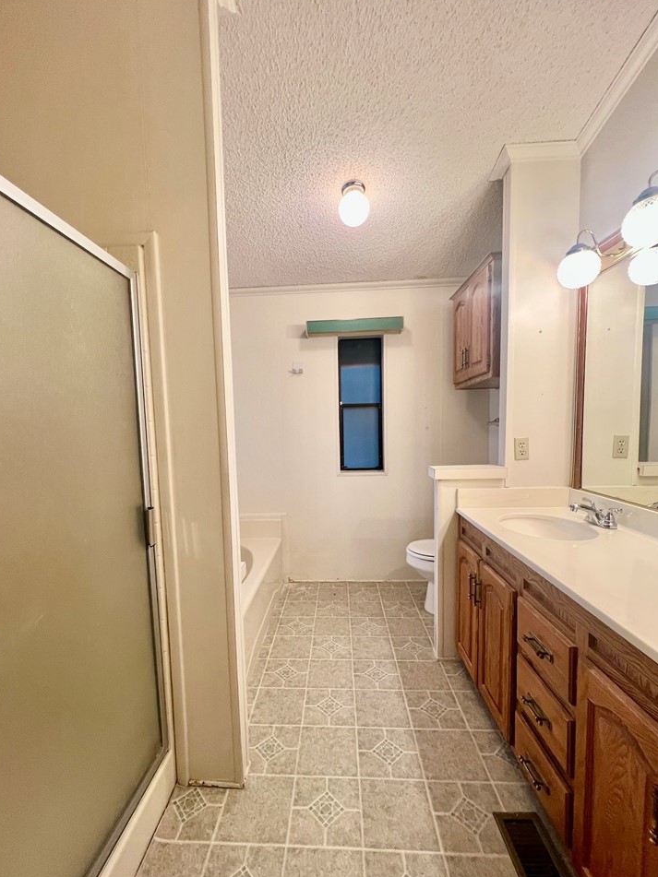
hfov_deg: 85.6
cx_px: 315
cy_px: 460
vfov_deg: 102.0
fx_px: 355
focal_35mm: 14
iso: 250
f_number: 1.8
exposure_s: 1/60
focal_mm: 1.57
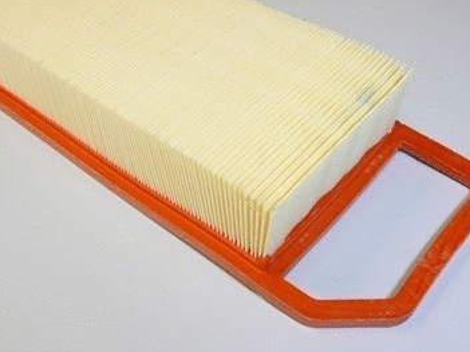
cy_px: 135
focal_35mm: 46
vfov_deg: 31.4
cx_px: 224
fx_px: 624
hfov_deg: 41.2
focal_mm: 6
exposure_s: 1/40
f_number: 2.8
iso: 80
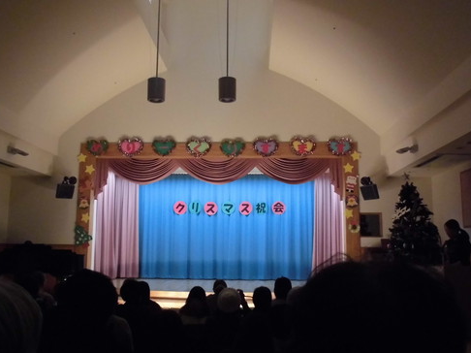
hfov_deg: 52.6
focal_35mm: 35
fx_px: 476
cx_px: 232
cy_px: 174
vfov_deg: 40.7
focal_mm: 6.1
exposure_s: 1/60
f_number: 4
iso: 800
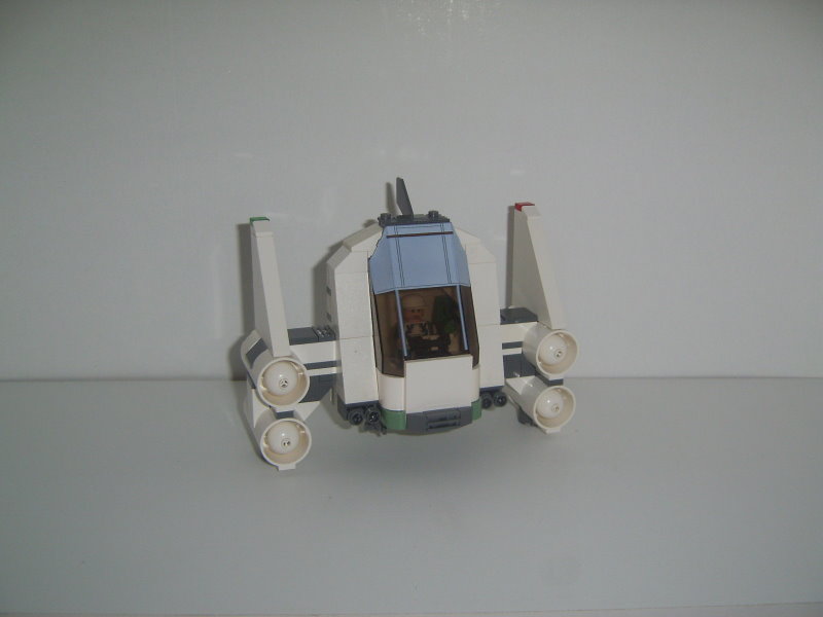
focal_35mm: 38
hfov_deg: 49.0
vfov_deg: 37.7
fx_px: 903
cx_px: 412
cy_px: 308
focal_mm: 7.8
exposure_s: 1/30
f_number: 2.8
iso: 100
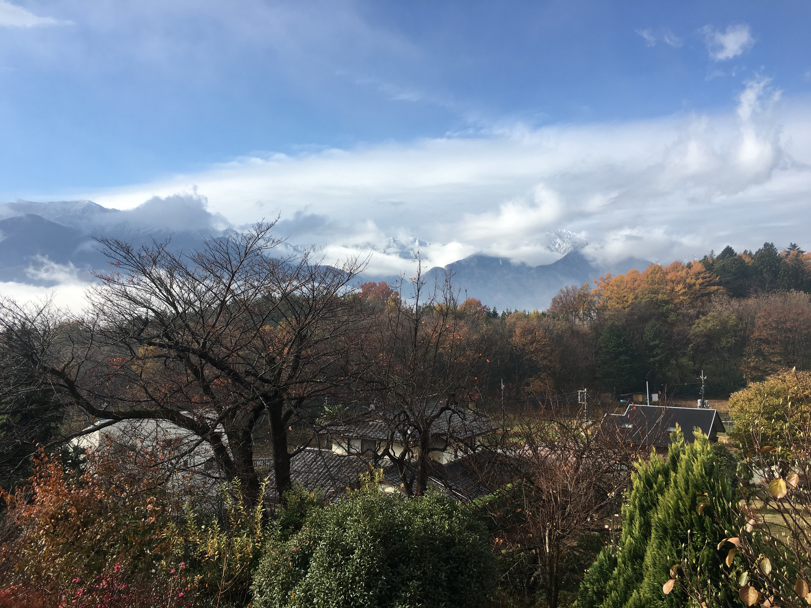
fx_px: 679
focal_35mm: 29
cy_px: 304
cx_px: 406
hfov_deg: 61.7
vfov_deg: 48.2
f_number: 2.2
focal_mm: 4.15
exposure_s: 1/1148
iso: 25
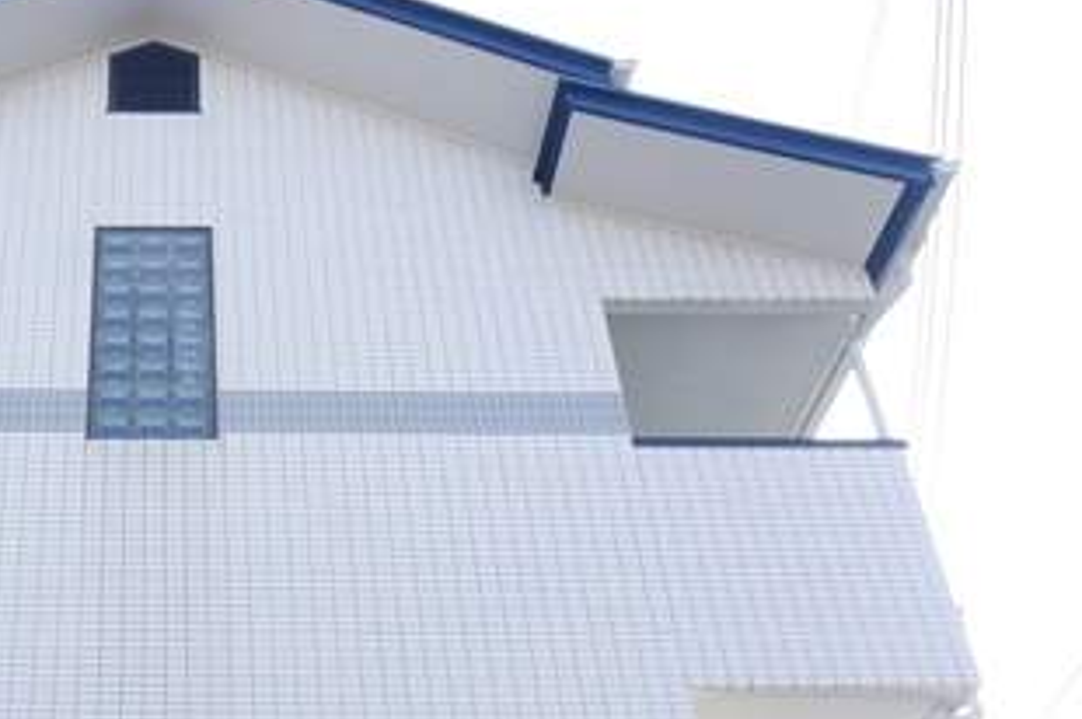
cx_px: 140
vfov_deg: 20.7
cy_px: 824
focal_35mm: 62
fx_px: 1861
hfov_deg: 31.1
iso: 160
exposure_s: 1/100
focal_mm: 16
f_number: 8
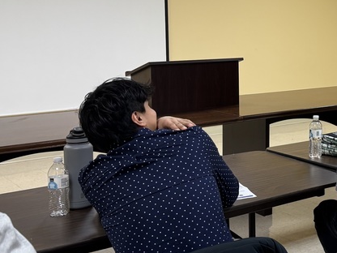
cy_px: 70
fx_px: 623
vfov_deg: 22.8
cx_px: 375
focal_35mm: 64
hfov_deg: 27.6
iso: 100
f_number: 1.6
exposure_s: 1/60
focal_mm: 5.96
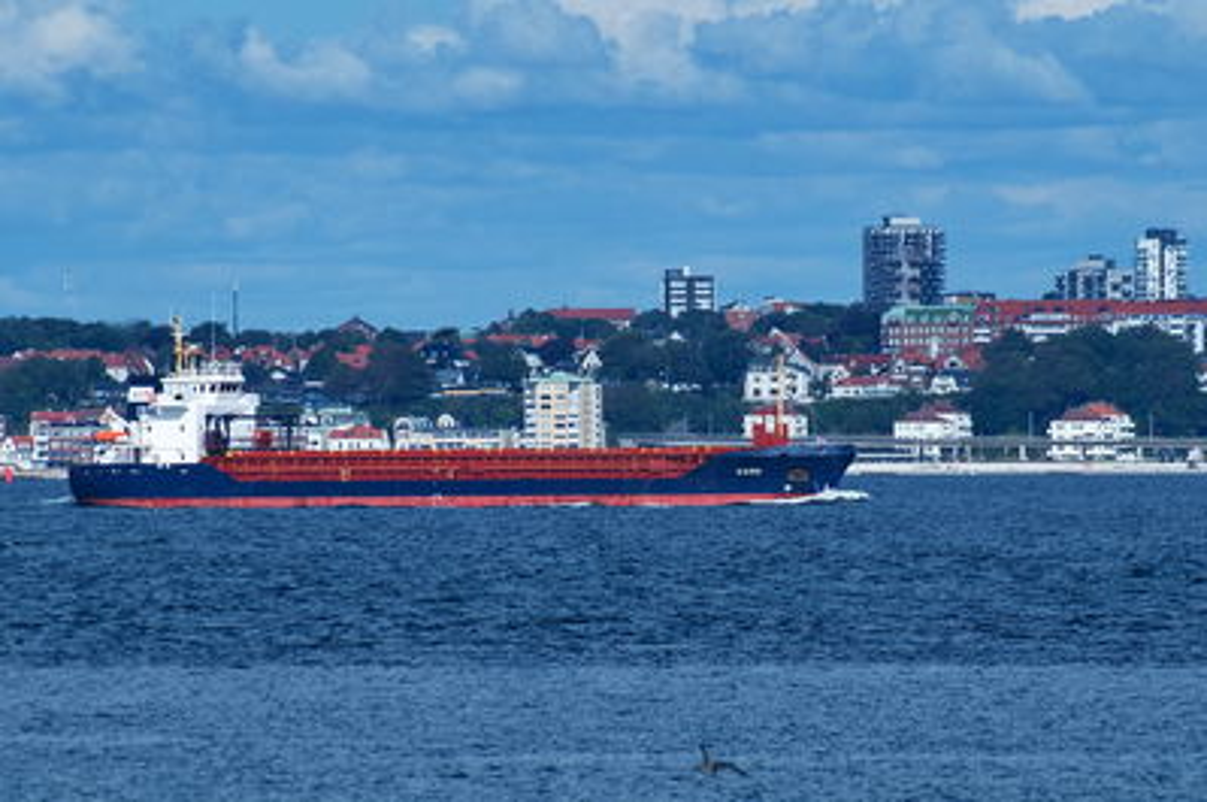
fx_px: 15069
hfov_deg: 4.6
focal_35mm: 450
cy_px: 401
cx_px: 604
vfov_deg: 3.0
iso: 400
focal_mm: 300
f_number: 13
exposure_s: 1/640
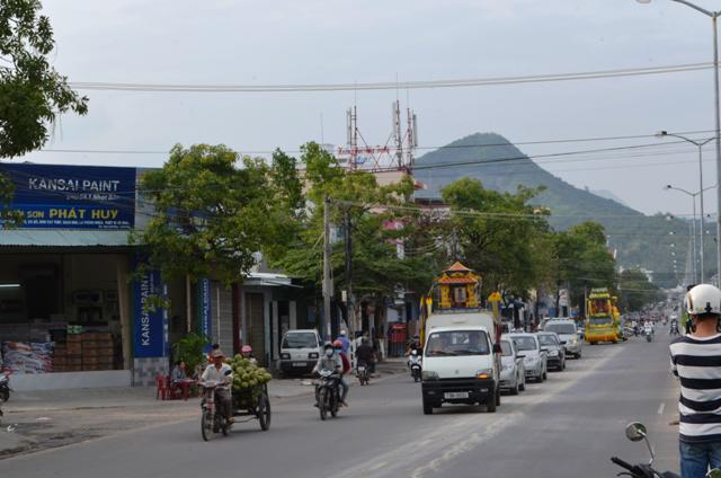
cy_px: 239
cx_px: 360
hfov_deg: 24.7
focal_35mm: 82
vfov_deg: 16.5
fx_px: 1649
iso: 250
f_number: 22
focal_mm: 55
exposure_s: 1/60
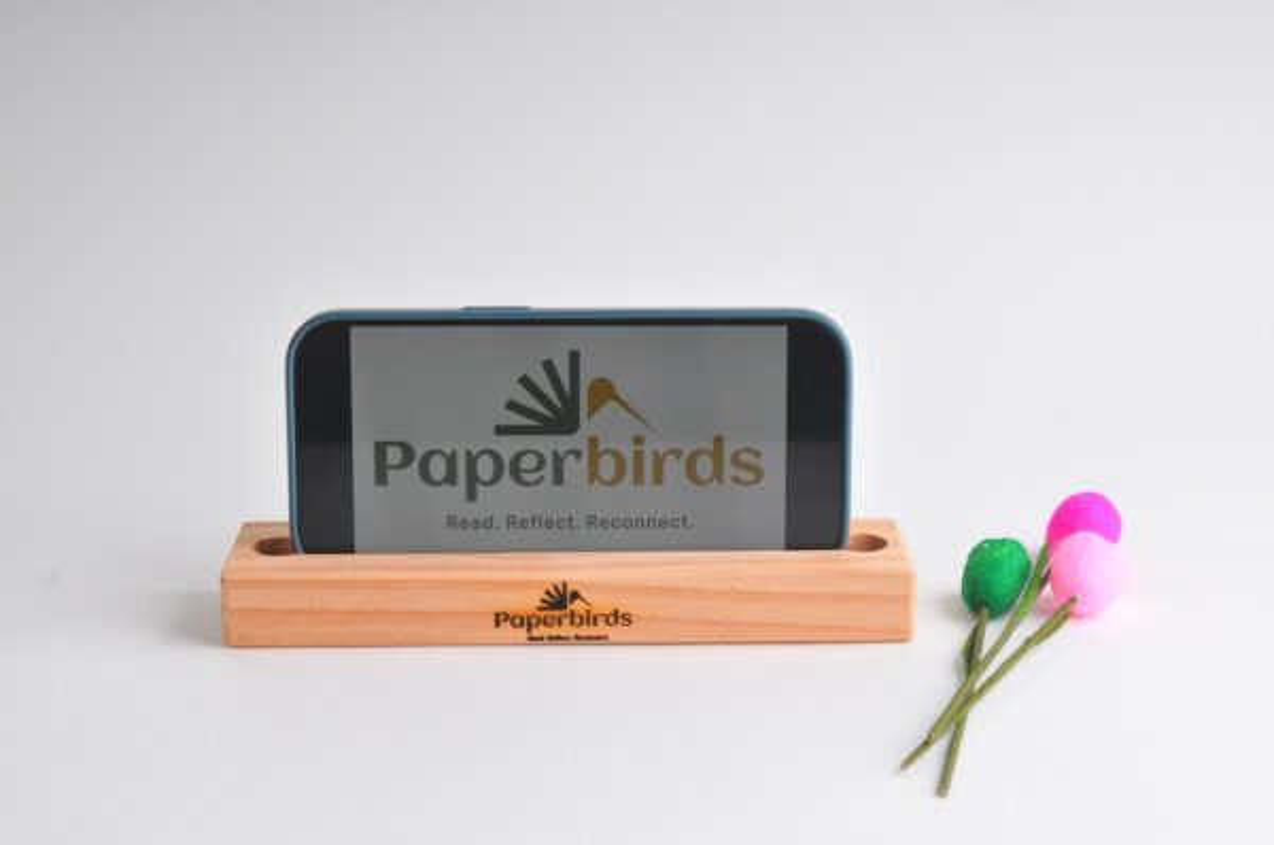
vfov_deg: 21.5
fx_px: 2226
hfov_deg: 31.9
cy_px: 422
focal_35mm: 63
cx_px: 637
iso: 250
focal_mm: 42
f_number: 8
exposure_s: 1/200
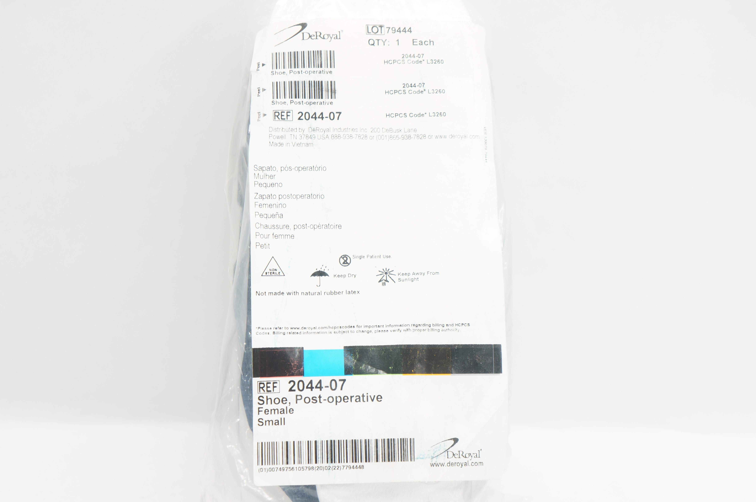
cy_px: 251
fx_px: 1731
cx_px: 378
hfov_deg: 24.6
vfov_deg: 16.5
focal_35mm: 82
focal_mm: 55
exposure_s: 1/25
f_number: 5.6
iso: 200
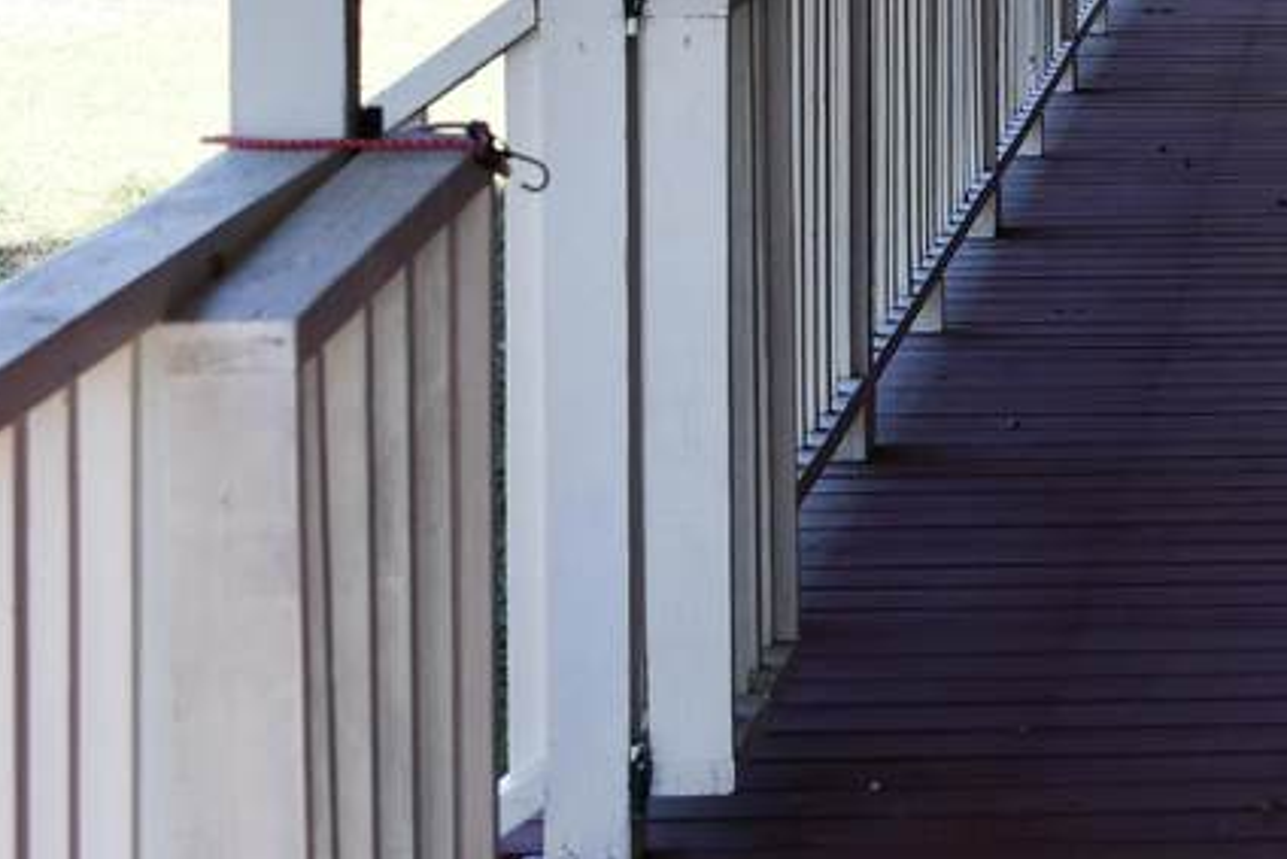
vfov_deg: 8.6
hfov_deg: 12.6
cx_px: 1724
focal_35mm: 157
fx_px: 5614
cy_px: -363
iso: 100
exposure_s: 1/100
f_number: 5
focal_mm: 35
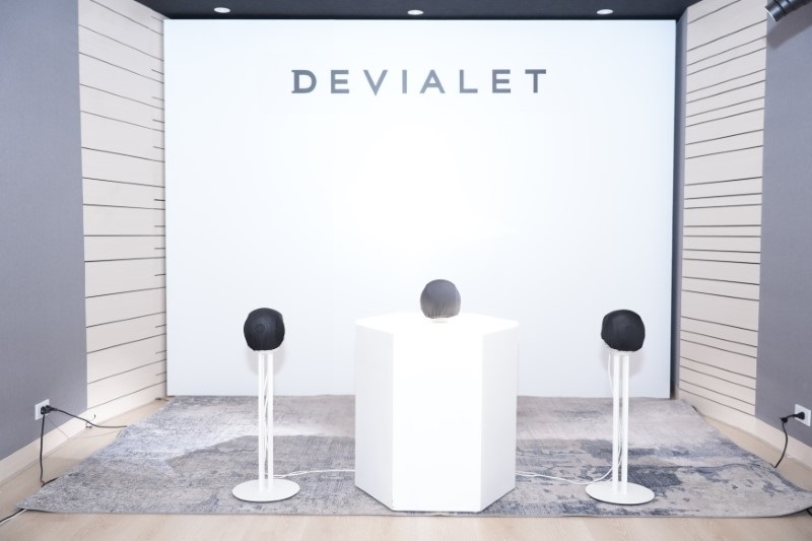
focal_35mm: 34
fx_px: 767
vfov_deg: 38.9
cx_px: 406
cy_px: 270
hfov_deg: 55.8
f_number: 3.5
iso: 3200
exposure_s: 1/100
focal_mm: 34
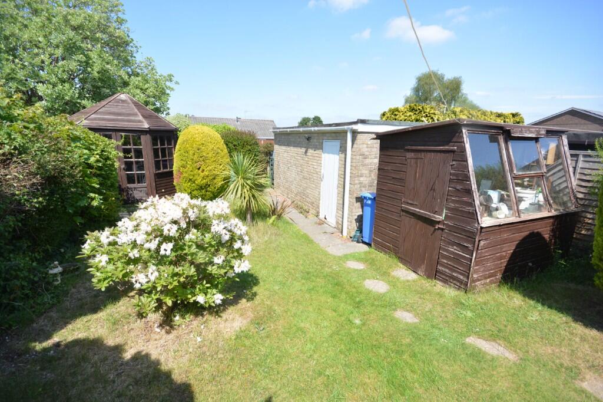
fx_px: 251
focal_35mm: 15
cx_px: 302
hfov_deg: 100.4
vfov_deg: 77.3
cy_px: 201
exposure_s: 1/500
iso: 400
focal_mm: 10
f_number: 8
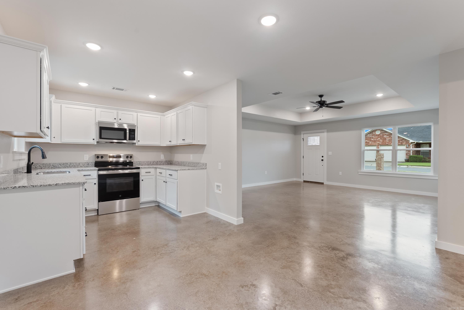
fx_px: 213
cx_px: 232
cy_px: 155
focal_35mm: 16
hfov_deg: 94.9
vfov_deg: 72.1
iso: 250
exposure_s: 1.3
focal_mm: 16.5
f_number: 9
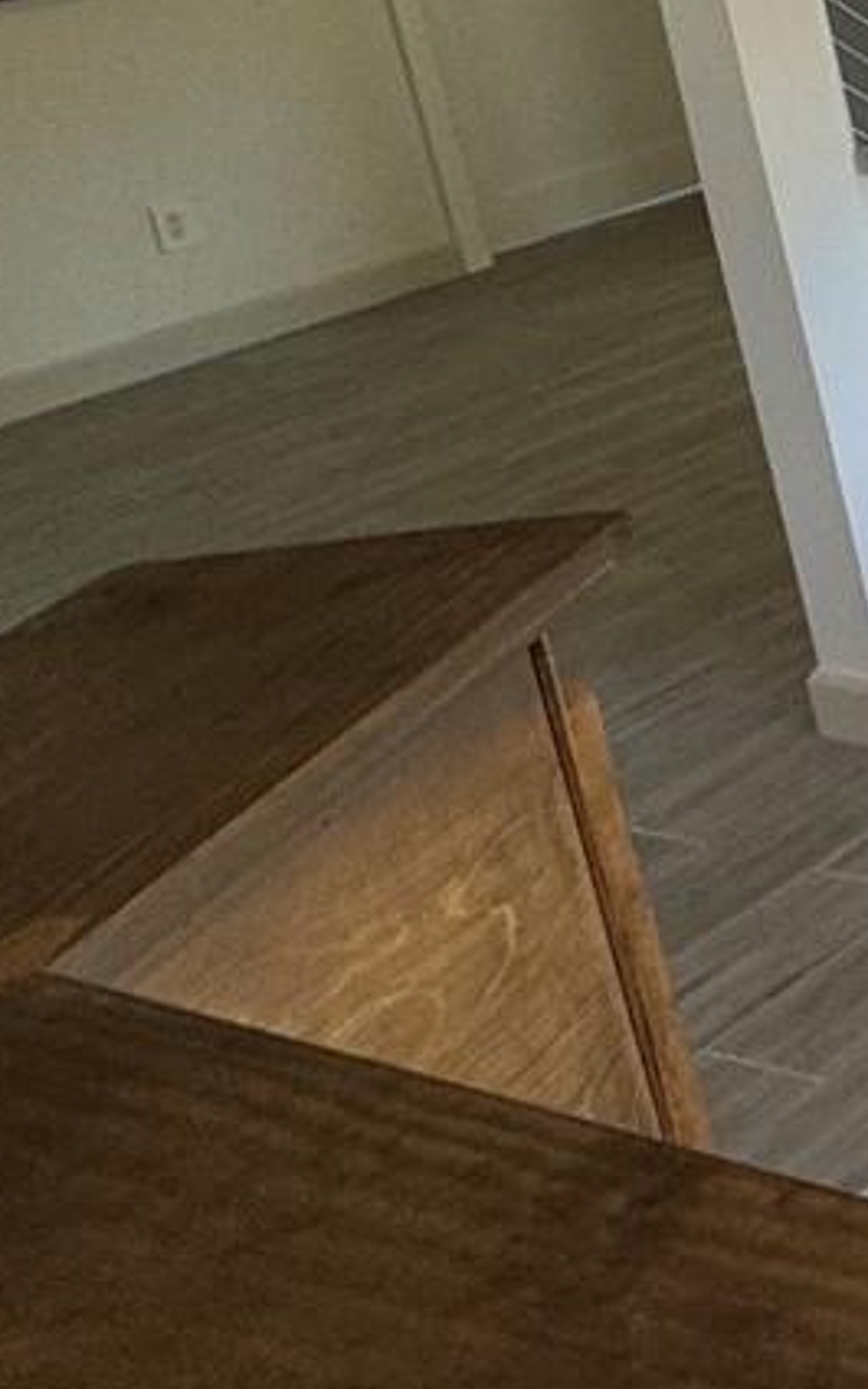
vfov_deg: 33.4
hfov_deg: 14.4
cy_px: 23
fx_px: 2120
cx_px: 2126
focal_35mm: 56
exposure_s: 1/120
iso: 80
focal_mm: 2.22
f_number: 2.2
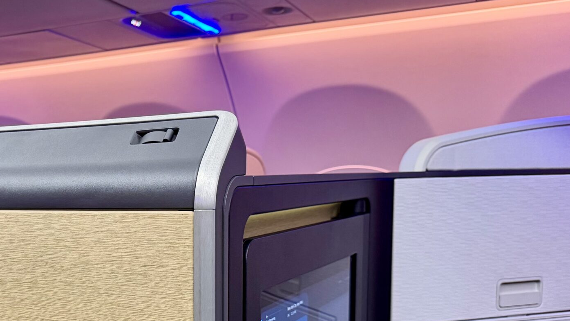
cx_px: 85
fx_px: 725
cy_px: 278
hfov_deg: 40.5
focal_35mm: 48
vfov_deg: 24.3
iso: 320
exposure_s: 1/52
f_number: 1.78
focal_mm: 6.76
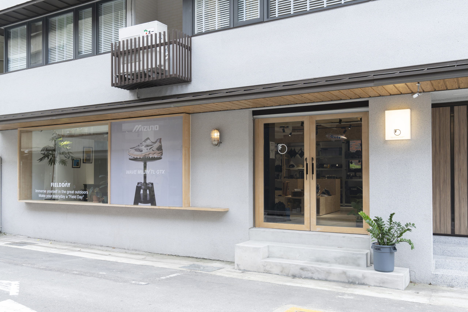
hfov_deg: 58.7
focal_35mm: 32
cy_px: 156
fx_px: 416
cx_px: 234
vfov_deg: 41.1
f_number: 6.3
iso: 400
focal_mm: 32
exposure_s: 1/125
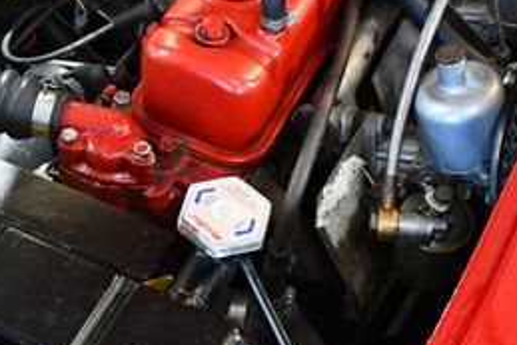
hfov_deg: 22.9
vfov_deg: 15.2
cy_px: 36
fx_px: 1279
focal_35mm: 89
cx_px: 244
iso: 3200
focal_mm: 18
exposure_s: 1/125
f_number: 3.5
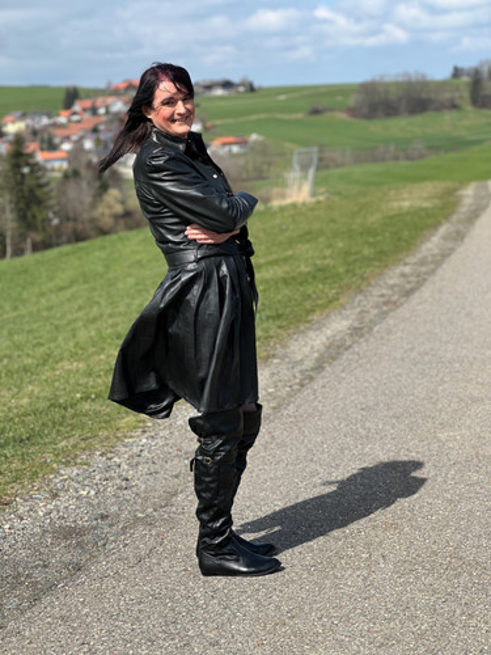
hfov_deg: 19.1
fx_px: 1456
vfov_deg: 25.3
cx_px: 246
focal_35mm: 77
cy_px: 328
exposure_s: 1/605
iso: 32
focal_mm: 9
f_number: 2.8
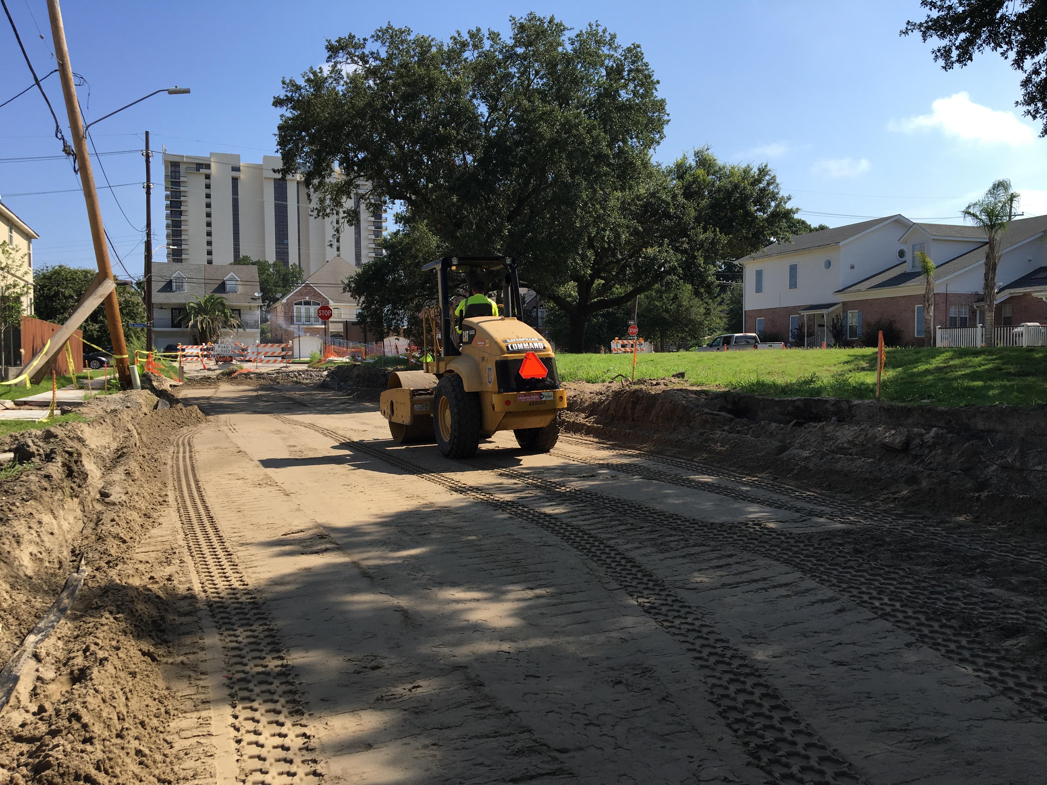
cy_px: 392
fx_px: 877
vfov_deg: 48.2
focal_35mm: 29
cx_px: 524
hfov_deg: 61.7
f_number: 2.2
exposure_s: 1/1183
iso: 25
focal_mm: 4.15
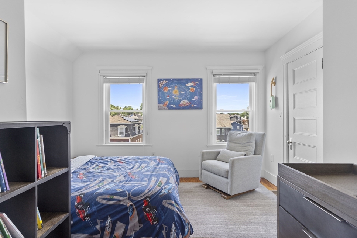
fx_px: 179
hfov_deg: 90.0
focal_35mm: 18
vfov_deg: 67.4
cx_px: 177
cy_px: 122
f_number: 7.1
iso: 320
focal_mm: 17
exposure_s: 1/13
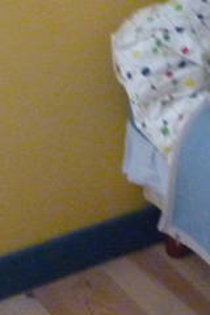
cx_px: 203
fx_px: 989
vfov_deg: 17.3
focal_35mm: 113
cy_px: -63
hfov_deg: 12.0
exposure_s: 1/13
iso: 800
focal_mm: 5.5
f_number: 2.8
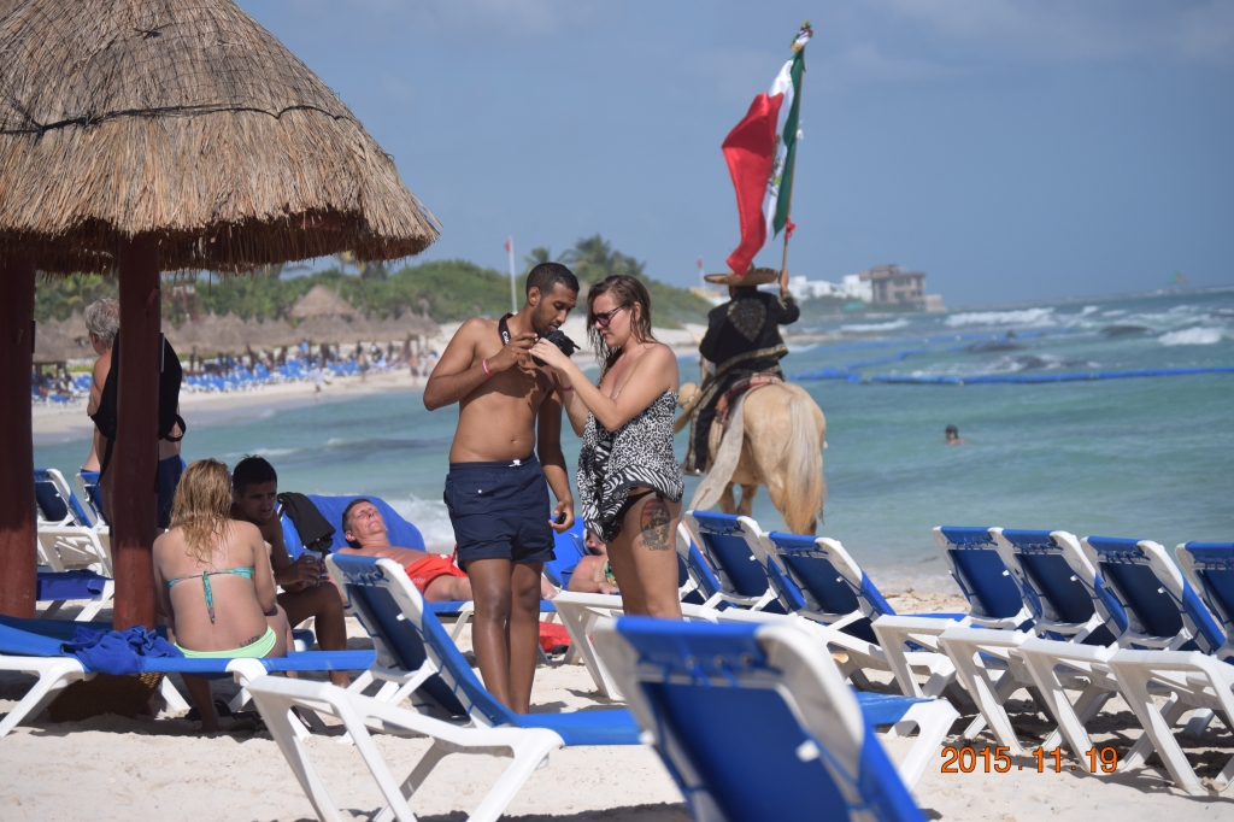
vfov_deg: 10.7
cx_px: 617
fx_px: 4369
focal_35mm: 128
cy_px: 411
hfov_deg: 16.1
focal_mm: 85
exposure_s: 1/3200
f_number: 4.5
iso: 200
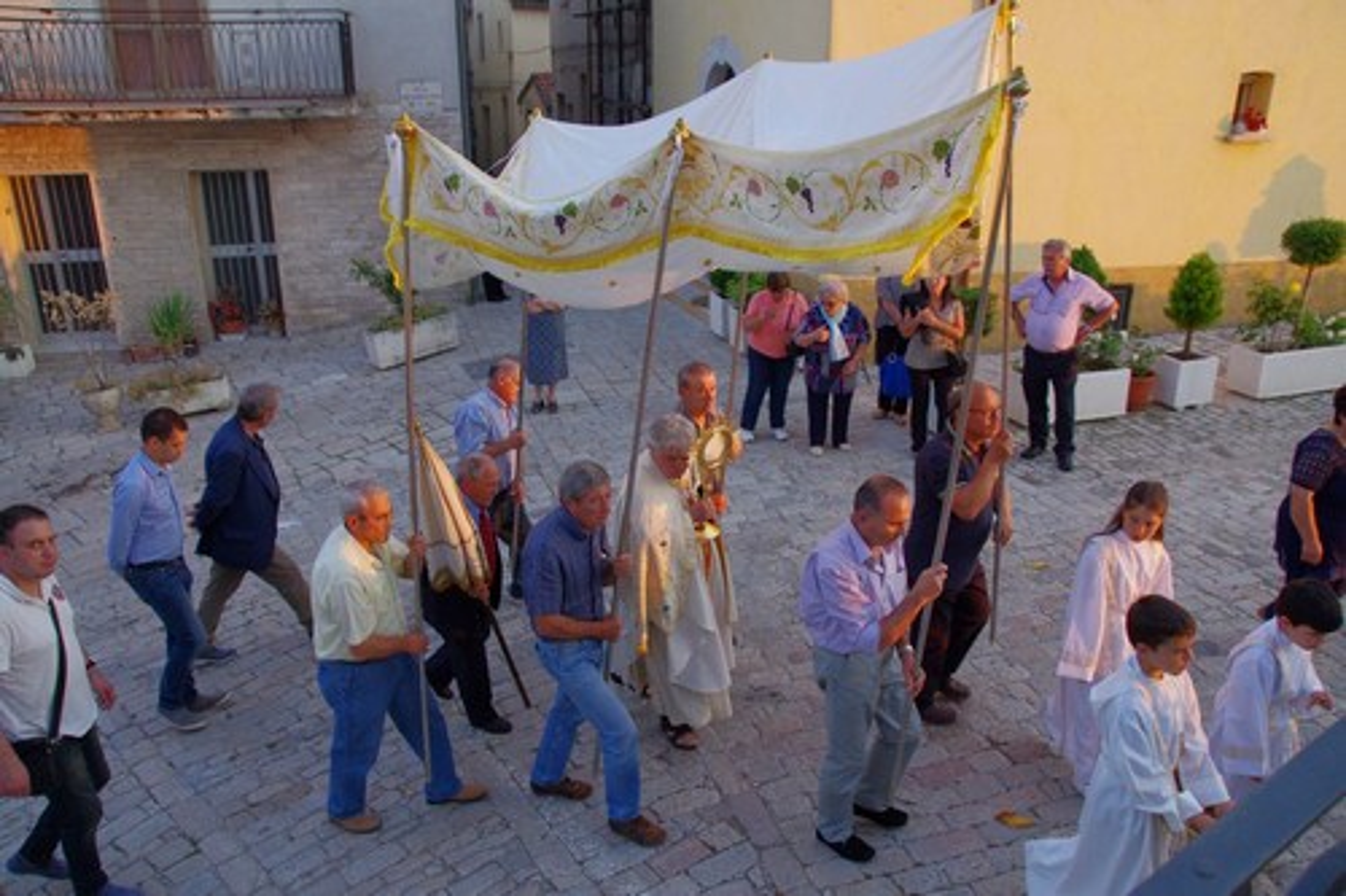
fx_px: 1009
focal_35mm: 27
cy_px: 448
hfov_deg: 67.4
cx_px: 673
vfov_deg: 47.9
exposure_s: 1/160
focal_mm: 18
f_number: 6.3
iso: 1250
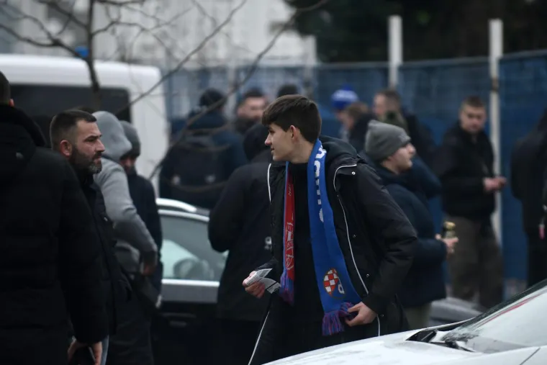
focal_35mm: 200
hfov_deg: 10.3
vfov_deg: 6.9
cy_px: 182
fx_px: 3039
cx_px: 274
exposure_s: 1/400
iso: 125
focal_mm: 200
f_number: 2.8
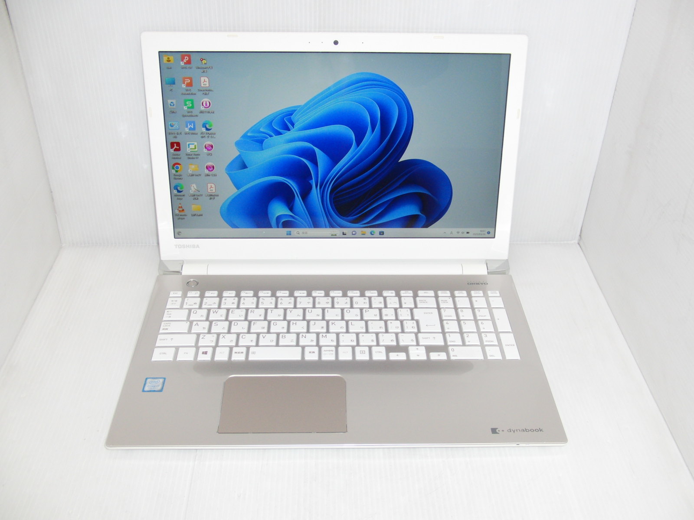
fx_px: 742
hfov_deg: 50.1
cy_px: 260
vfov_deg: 38.7
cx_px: 347
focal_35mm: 37
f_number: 3.6
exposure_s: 1/80
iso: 250
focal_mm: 6.42
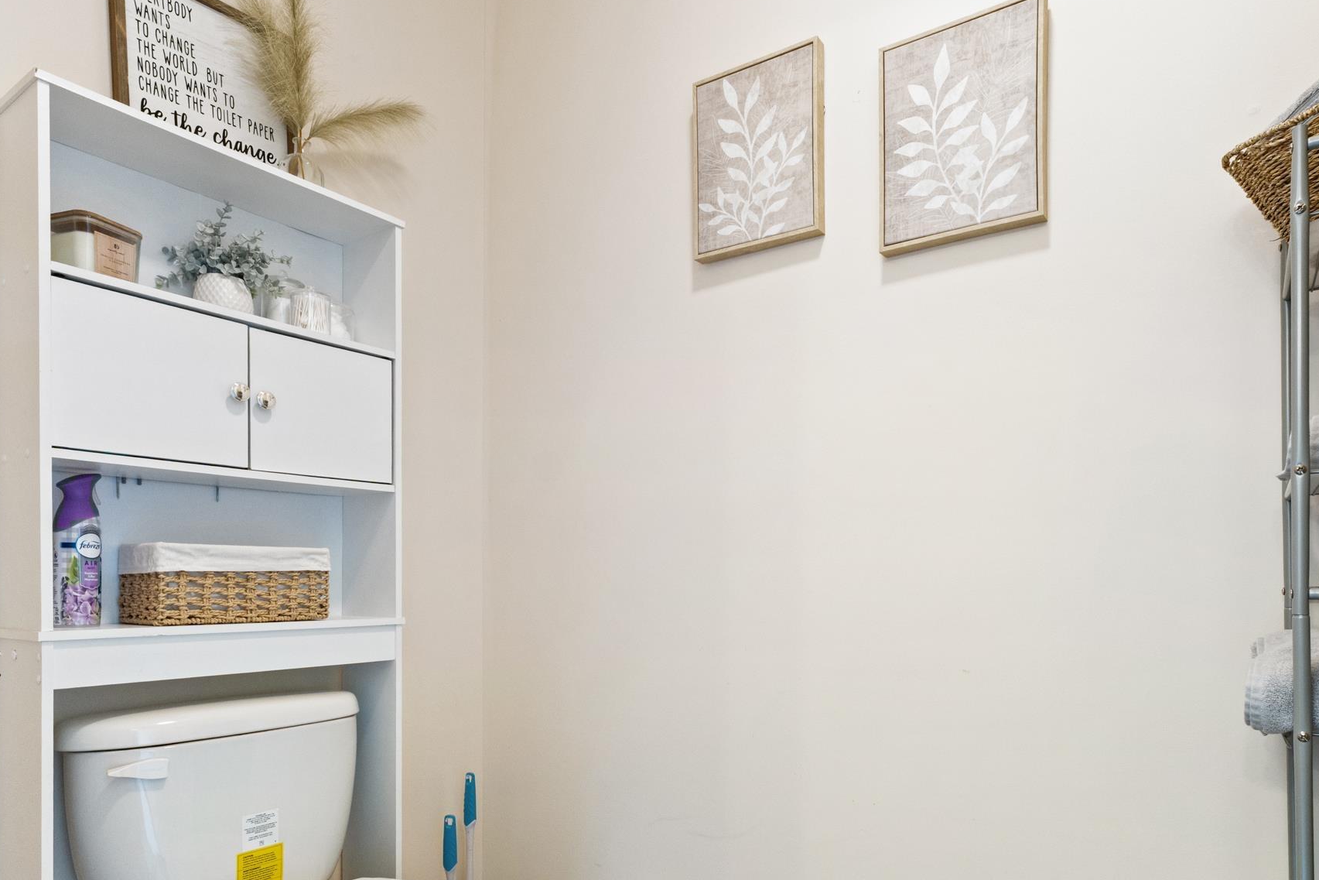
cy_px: 584
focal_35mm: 22
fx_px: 806
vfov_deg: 56.1
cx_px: 736
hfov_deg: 78.3
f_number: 9
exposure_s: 1/2
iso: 200
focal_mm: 10
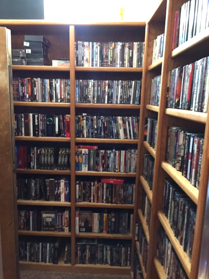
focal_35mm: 29
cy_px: 140
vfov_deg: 61.7
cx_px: 104
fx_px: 233
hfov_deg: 48.2
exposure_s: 1/15
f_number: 2.2
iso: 250
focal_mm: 4.15
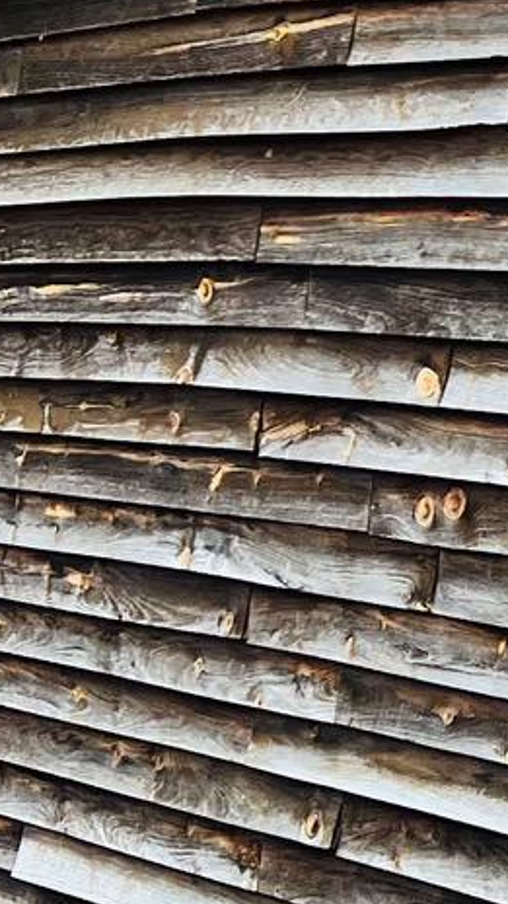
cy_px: 222
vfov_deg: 17.1
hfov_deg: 8.2
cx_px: 1534
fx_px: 2993
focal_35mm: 125
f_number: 1.5
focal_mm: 5.7
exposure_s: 1/271
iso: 40
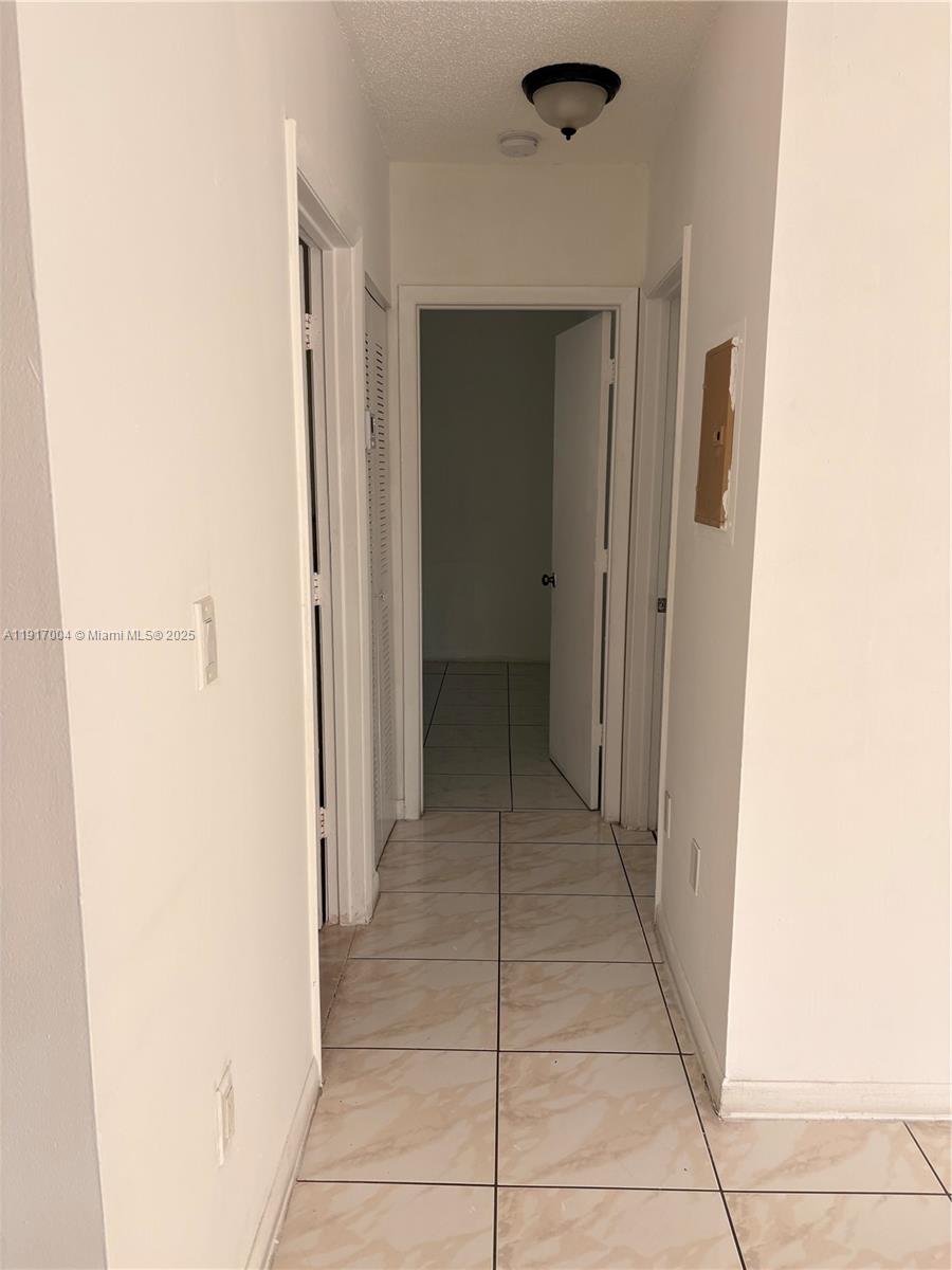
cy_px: 635
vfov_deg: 67.3
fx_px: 953
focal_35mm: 26
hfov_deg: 53.1
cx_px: 476
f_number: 1.6
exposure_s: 1/586
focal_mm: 5.96
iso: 50
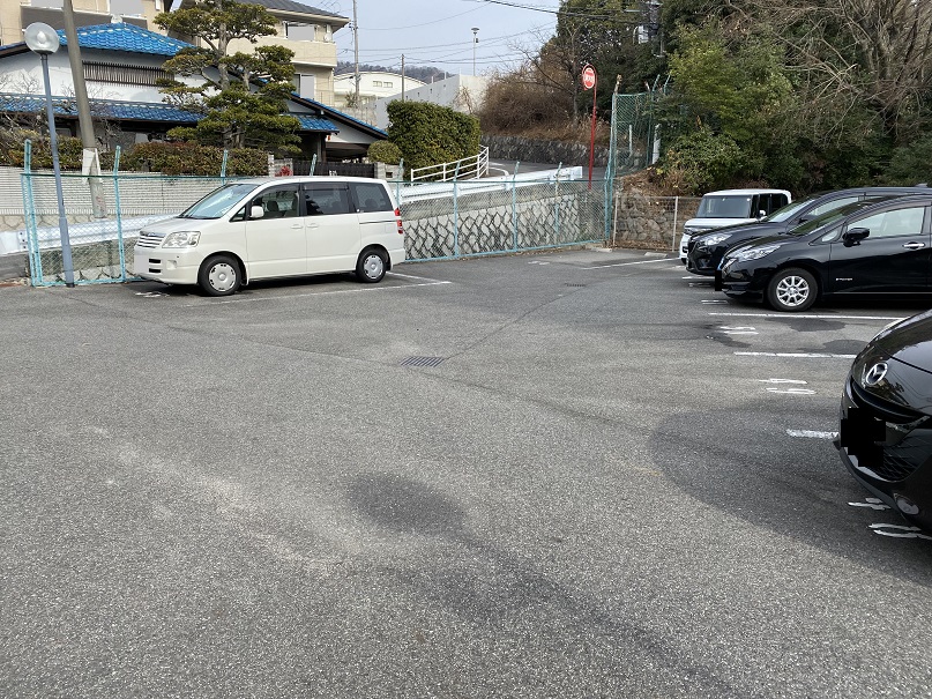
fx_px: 700
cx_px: 466
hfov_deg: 67.3
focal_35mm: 26
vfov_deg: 53.1
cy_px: 350
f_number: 1.8
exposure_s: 1/1346
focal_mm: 4.25
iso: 32
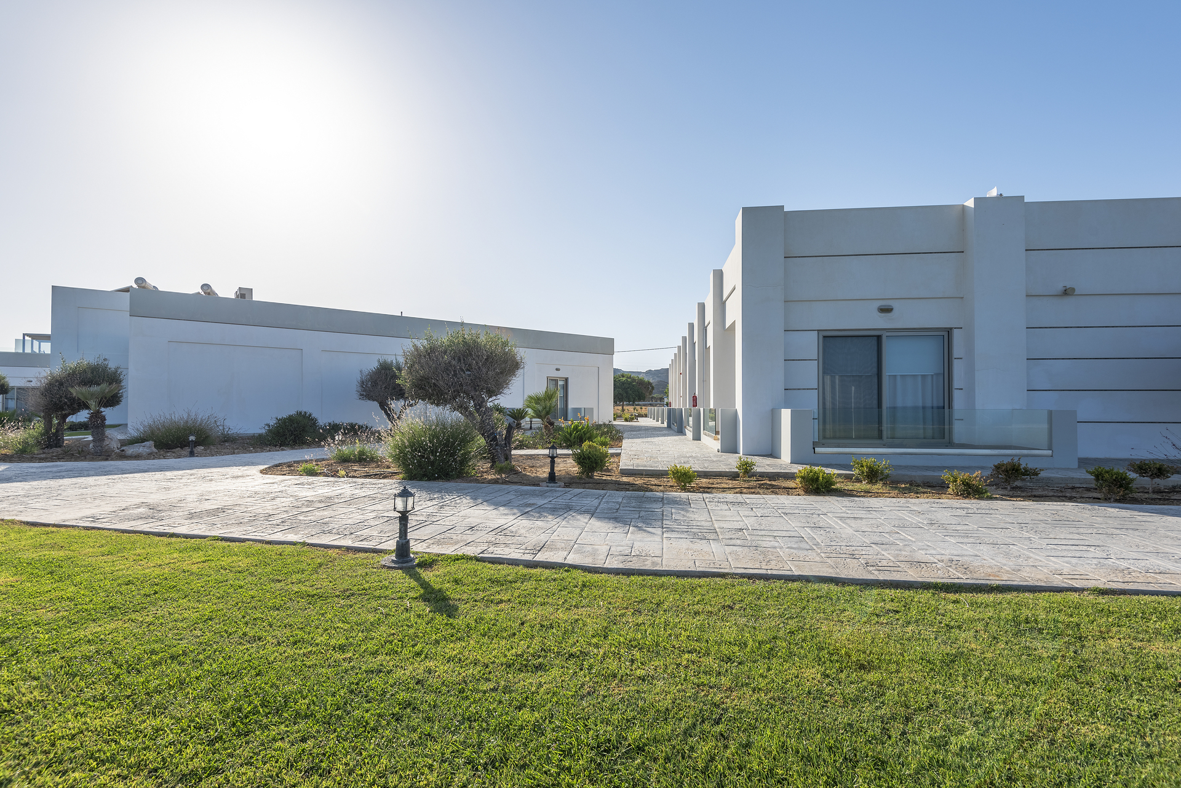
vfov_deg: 73.8
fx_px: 525
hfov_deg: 96.7
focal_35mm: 16
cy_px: 394
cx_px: 590
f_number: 8
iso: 100
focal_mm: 16
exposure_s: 1/2000
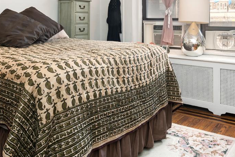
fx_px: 255
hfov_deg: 49.4
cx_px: 132
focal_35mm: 39
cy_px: 21
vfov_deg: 32.8
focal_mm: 14
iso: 100
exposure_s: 1/2
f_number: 8
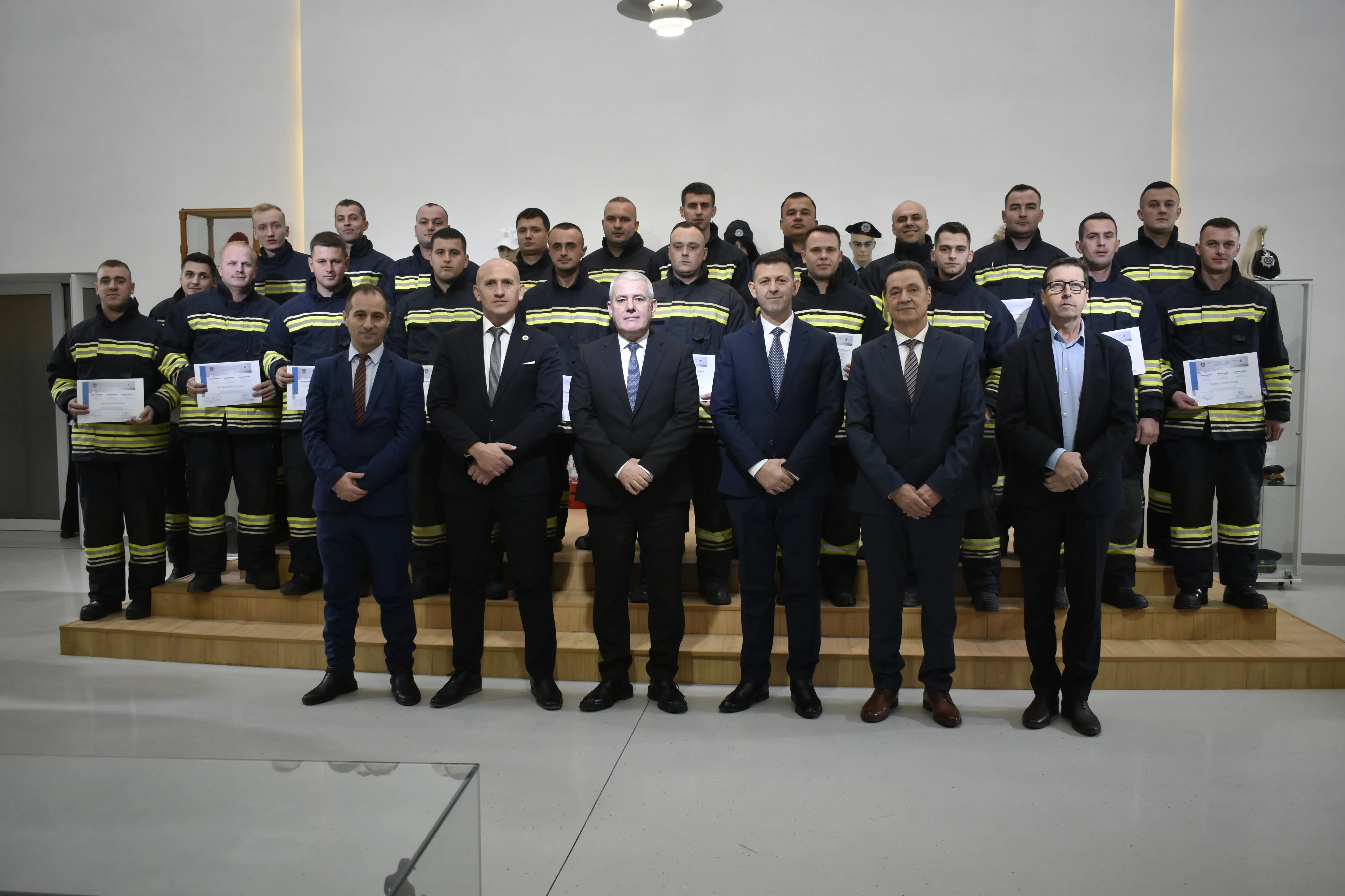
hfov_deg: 61.9
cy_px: 448
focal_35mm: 30
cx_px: 672
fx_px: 1121
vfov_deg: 43.6
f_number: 3.5
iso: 800
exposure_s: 1/200
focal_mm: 20
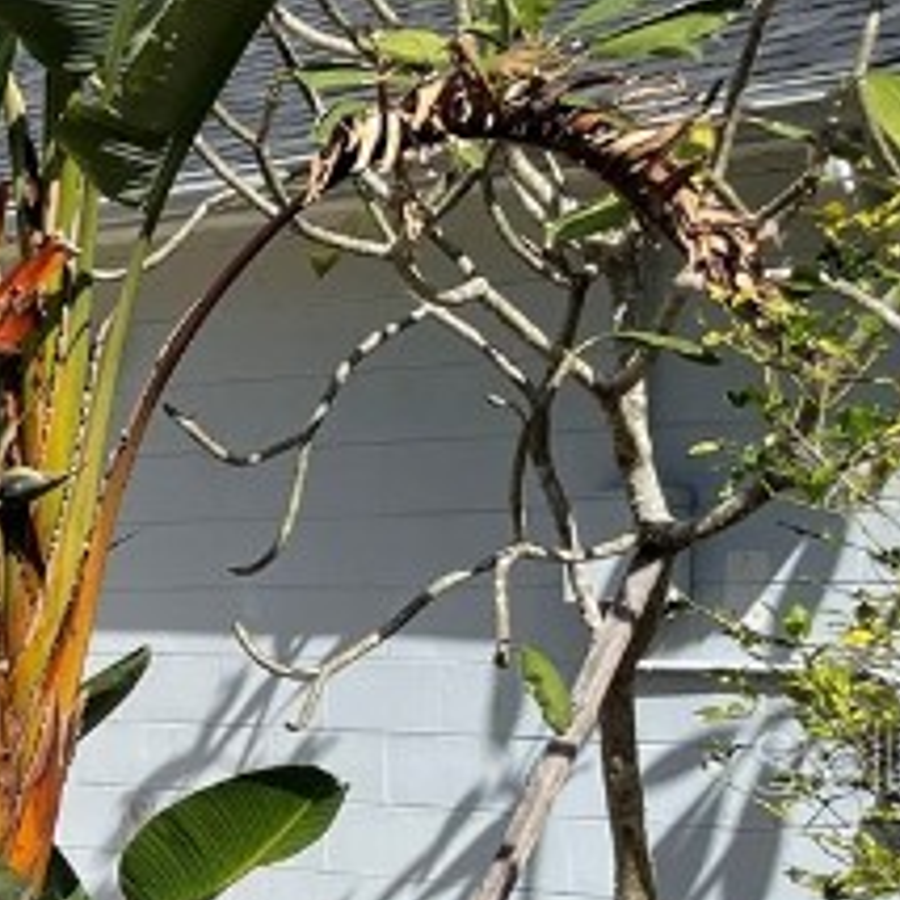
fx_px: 3236
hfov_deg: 13.2
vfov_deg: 15.7
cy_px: 761
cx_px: -1005
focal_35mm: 110
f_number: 1.6
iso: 32
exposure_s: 1/3401
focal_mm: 4.2
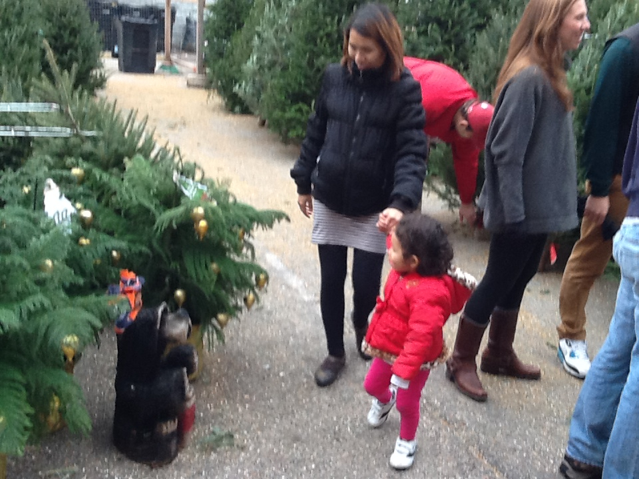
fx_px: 591
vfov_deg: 44.2
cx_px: 320
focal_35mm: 32
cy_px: 240
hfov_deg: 56.8
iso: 80
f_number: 2.4
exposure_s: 1/40
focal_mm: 2.03
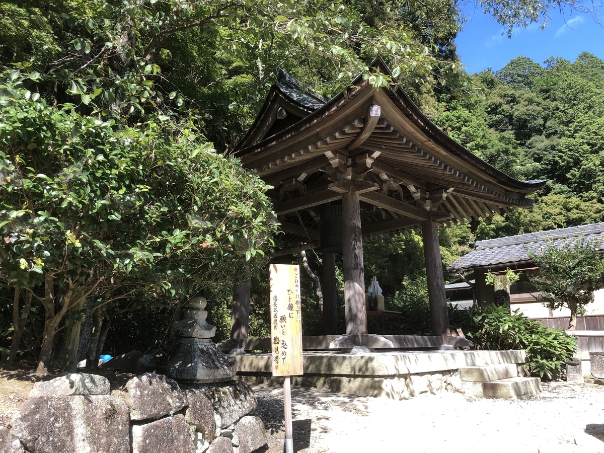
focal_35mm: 28
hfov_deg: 63.4
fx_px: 489
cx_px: 302
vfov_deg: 49.7
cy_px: 226
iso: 20
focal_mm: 3.99
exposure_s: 1/403
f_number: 1.8
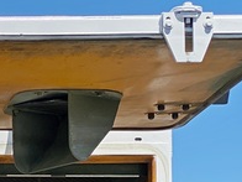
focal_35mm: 207
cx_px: -156
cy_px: 263
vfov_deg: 7.1
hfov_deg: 9.2
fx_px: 1447
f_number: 2
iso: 20
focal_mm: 6
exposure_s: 1/1776
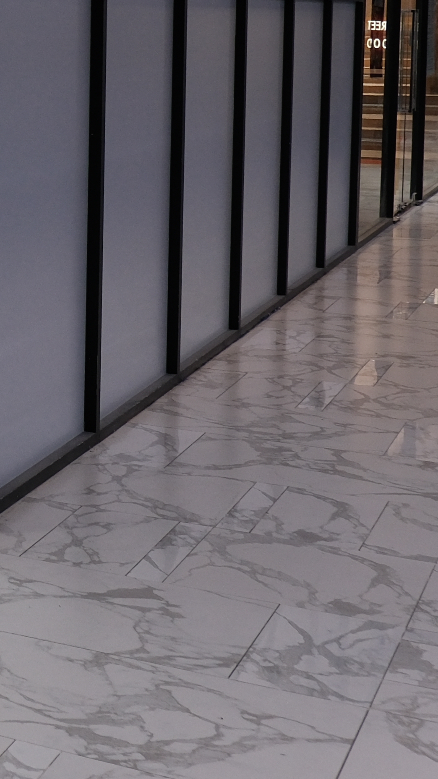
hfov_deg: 12.8
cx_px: -464
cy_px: 125
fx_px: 1672
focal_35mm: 81
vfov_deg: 25.6
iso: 400
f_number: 3.5
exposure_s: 1/80
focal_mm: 15
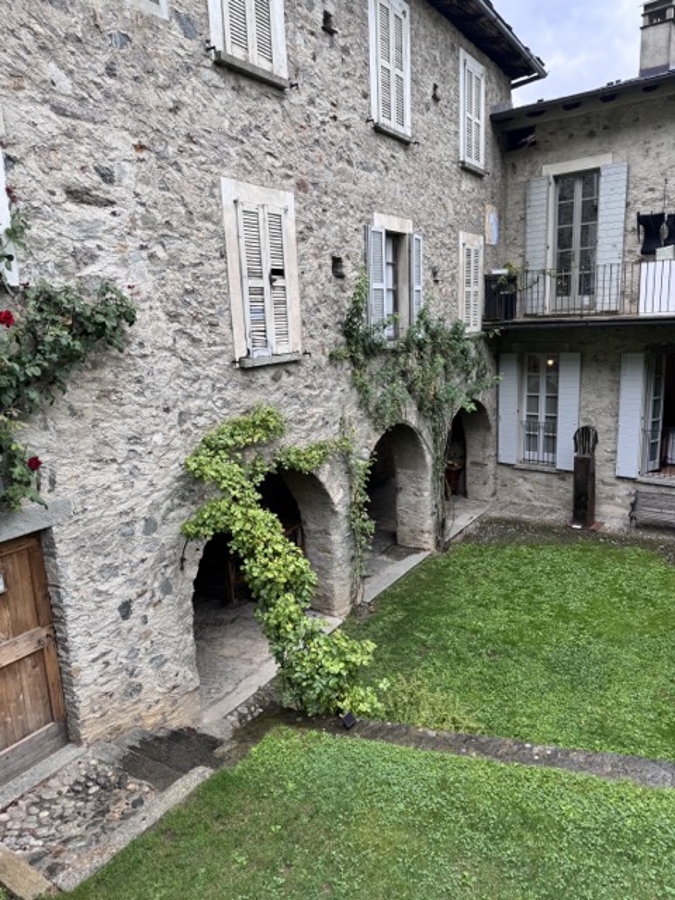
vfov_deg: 71.6
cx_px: 338
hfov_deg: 56.8
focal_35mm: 24
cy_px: 450
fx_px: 624
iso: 80
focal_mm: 6.76
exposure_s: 1/370
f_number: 1.78
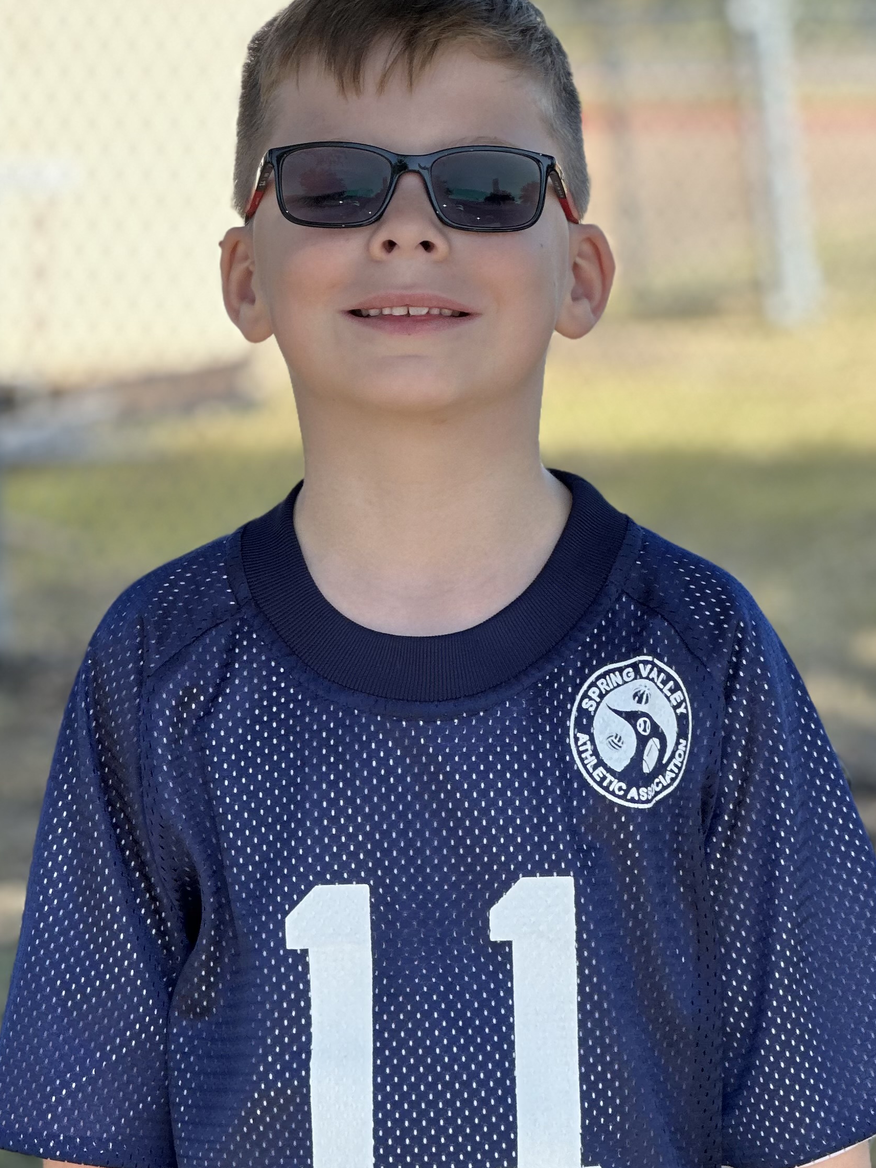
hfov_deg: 10.7
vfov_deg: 14.2
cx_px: 435
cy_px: 648
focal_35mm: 139
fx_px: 4691
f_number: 2.8
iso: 25
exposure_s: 1/159
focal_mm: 9
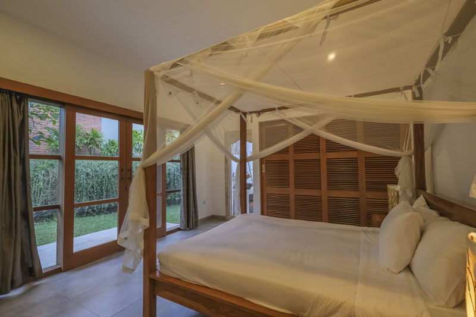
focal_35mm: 15
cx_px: 238
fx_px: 198
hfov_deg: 100.4
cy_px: 158
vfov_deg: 77.3
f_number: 9
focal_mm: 10
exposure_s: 1/40
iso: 4000
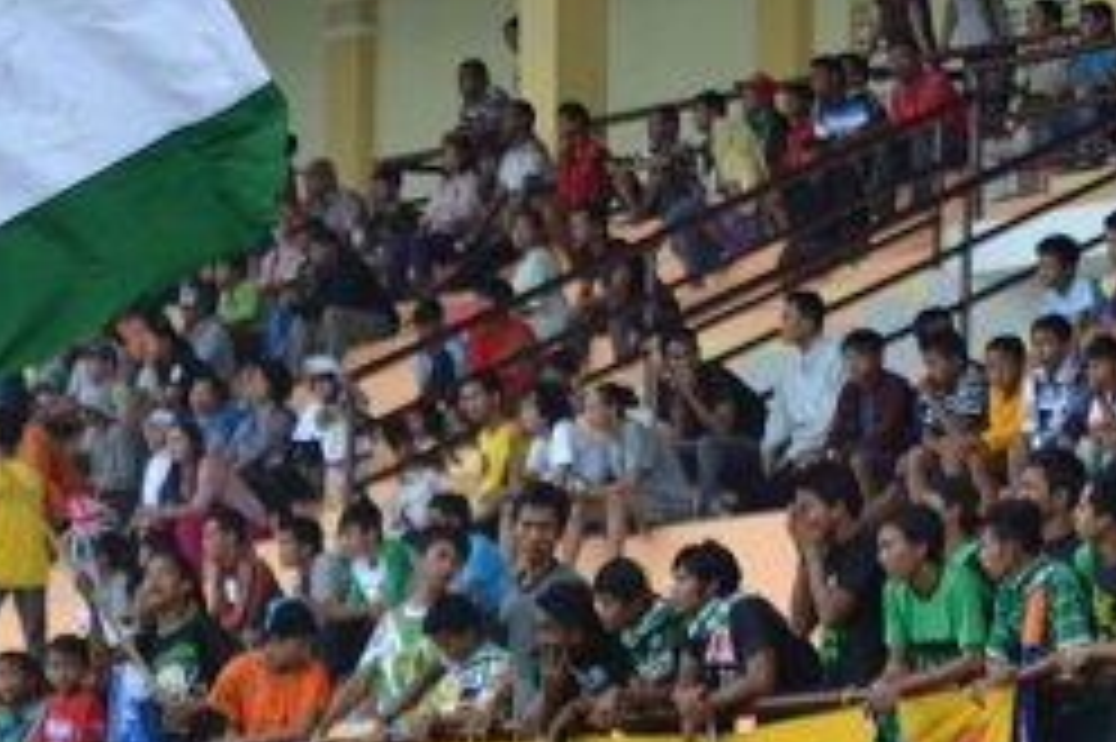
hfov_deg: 3.3
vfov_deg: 2.2
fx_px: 19114
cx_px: 252
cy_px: 535
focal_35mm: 617
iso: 800
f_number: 4.8
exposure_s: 1/640
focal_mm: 170
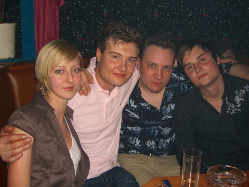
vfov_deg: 37.7
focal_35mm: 38
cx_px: 124
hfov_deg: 49.0
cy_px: 94
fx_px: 273
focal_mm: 7.9
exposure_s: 1/60
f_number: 2.8
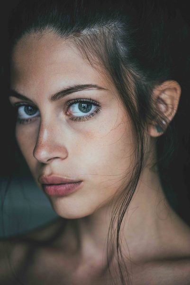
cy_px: 142
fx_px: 830
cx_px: 95
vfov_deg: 19.4
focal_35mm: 105
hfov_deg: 13.1
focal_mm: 105
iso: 1000
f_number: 3.3
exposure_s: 1/100
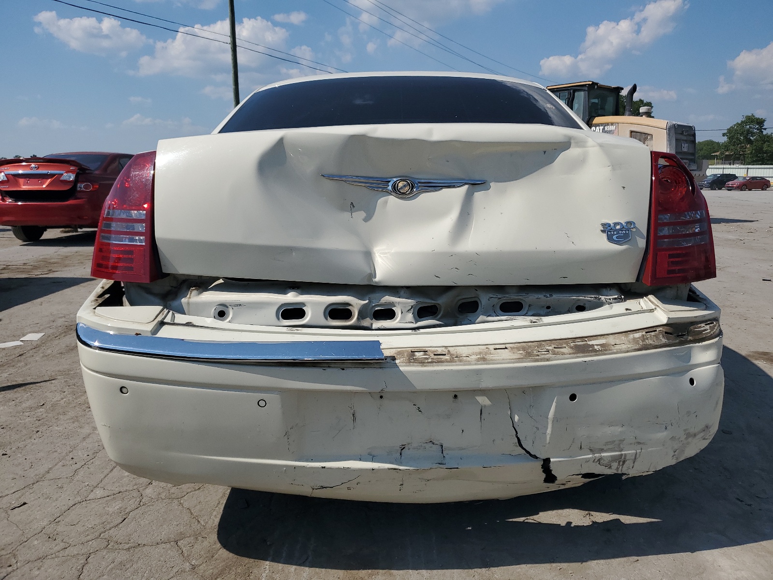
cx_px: 386
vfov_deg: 53.1
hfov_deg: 67.3
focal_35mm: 26
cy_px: 290
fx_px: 581
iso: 50
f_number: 1.5
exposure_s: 1/10000
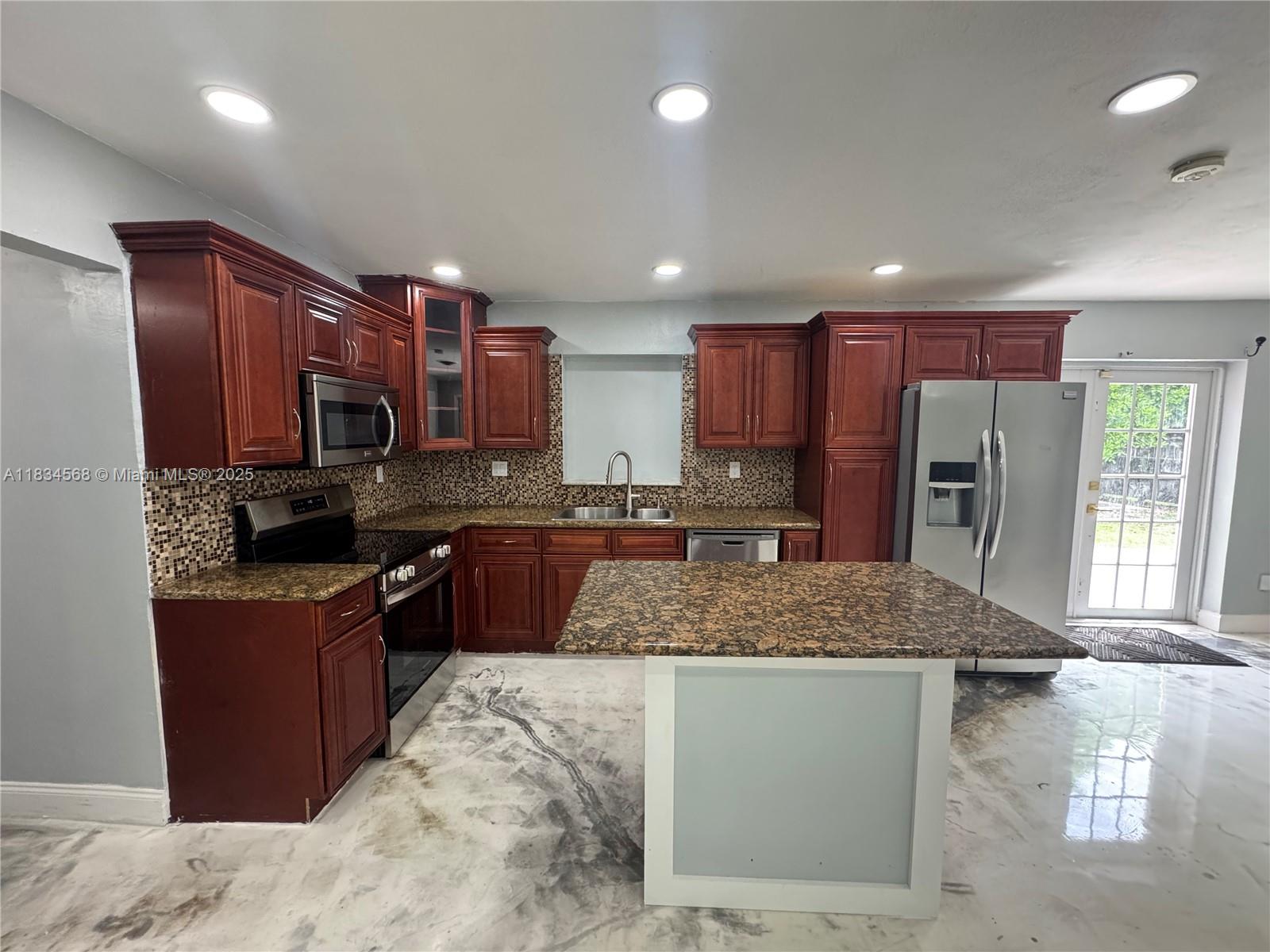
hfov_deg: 102.1
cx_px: 635
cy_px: 476
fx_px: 514
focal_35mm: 14
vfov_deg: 85.7
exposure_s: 1/120
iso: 320
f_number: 2.2
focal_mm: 2.22
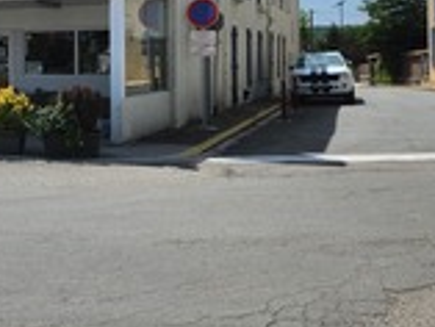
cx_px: -37
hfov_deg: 32.6
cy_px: 44
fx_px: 654
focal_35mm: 52
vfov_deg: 27.3
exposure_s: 1/2635
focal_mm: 5.4
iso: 20
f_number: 1.8
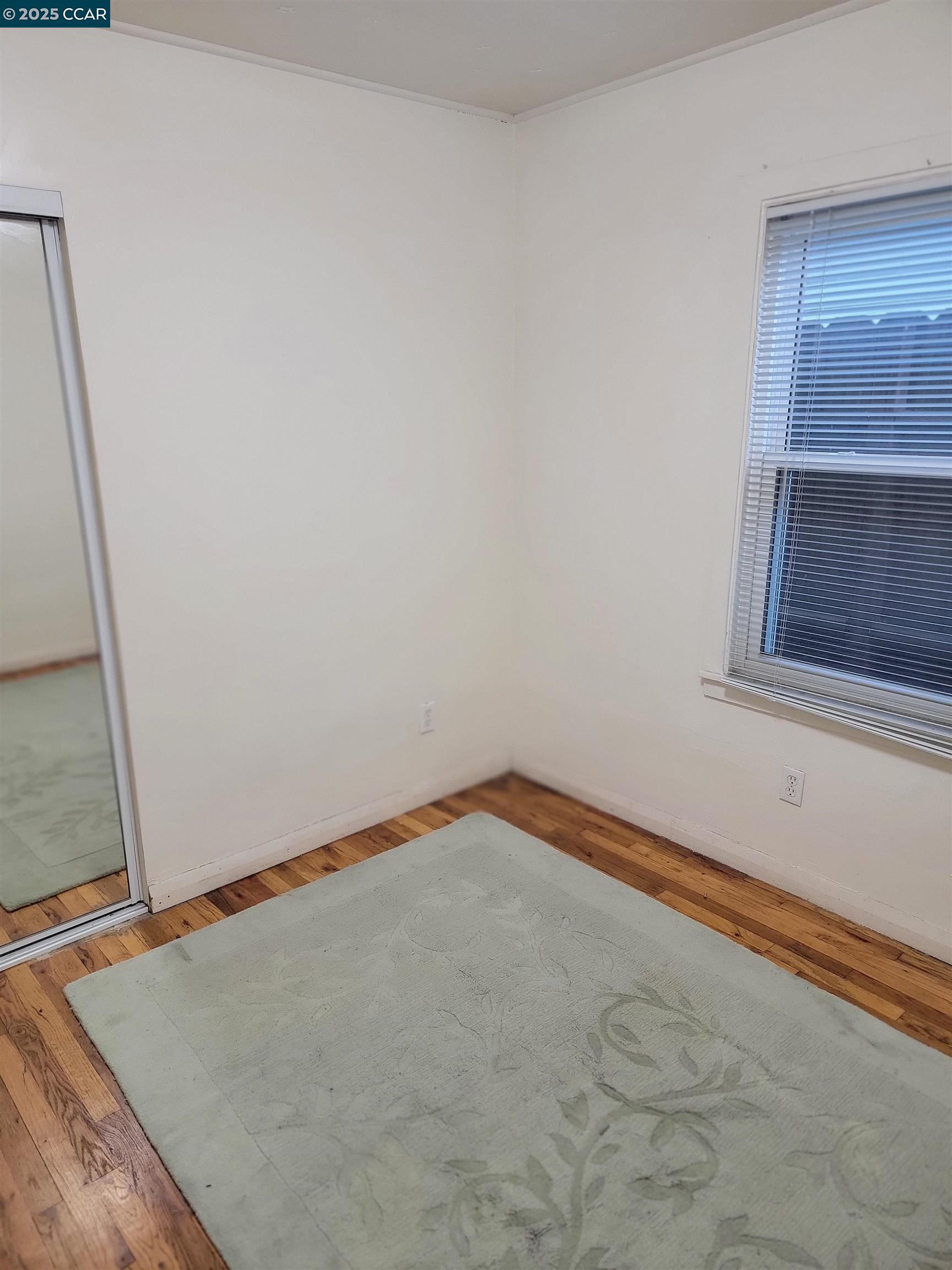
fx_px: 880
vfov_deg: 71.6
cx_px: 476
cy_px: 635
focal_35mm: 24
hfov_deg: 56.8
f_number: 1.8
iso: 250
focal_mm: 6.7
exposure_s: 1/60
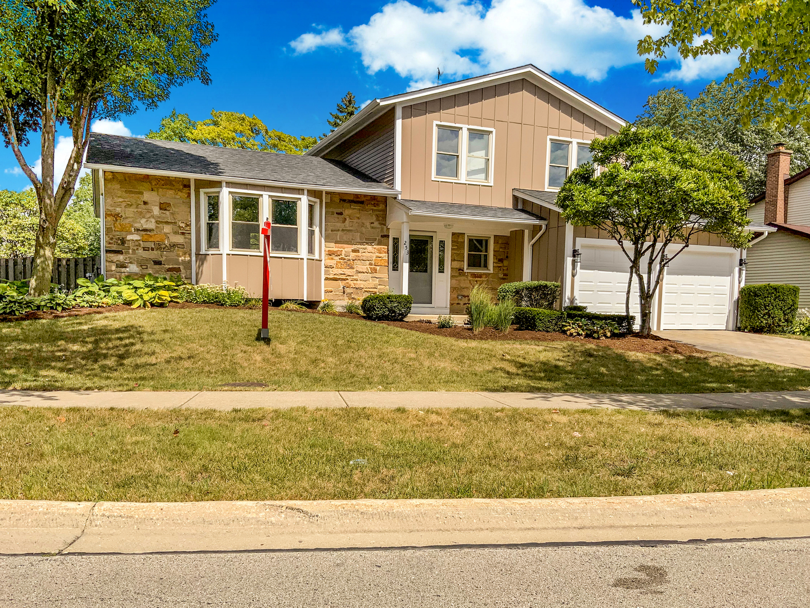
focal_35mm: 29
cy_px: 304
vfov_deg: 48.2
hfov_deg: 61.7
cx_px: 405
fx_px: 679
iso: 16
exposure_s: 1/2667
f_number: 1.8
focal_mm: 3
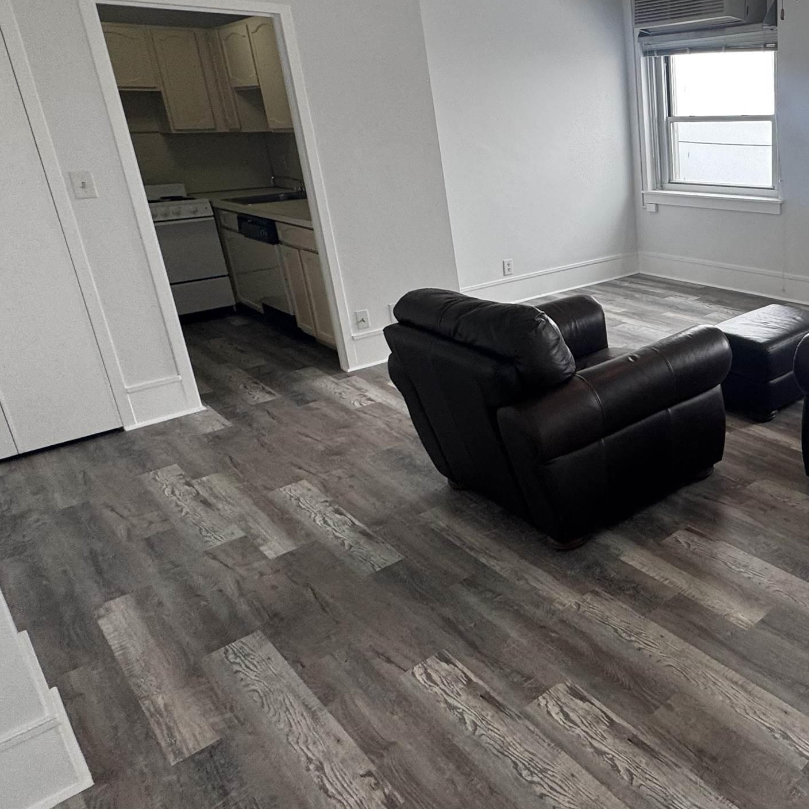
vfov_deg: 58.7
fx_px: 714
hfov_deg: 51.0
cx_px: 753
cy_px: 336
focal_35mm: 27
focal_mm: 2.22
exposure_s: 1/99
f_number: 2.2
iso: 80
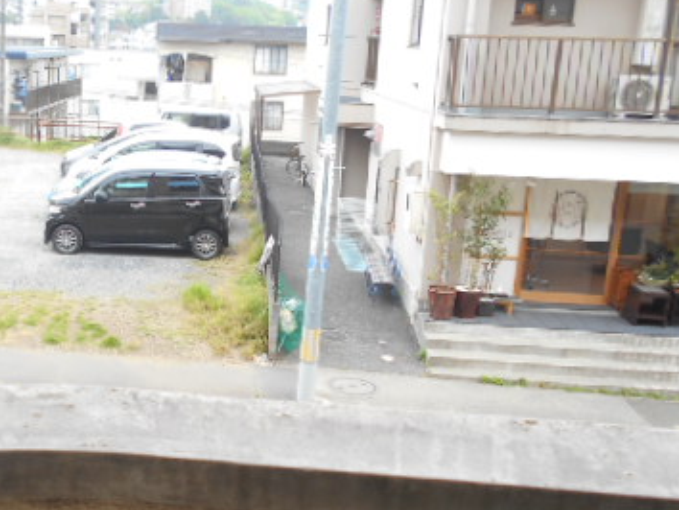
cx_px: 115
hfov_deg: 38.5
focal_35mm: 47
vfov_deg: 30.9
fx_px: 923
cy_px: 249
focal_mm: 4.6
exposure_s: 1/80
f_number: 3.2
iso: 80
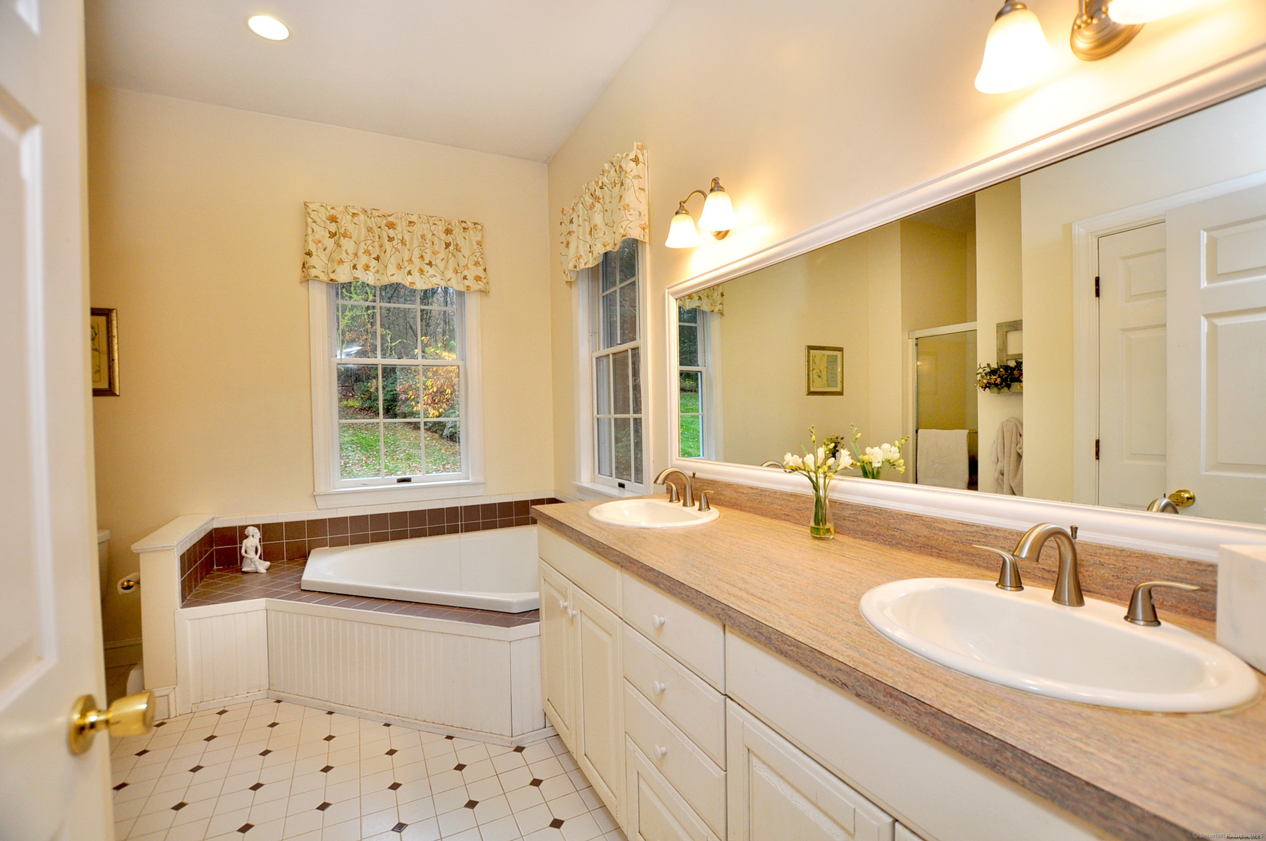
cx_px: 633
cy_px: 420
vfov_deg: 77.2
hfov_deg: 100.5
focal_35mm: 15
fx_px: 527
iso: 320
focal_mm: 10
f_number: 4.5
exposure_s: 1/125
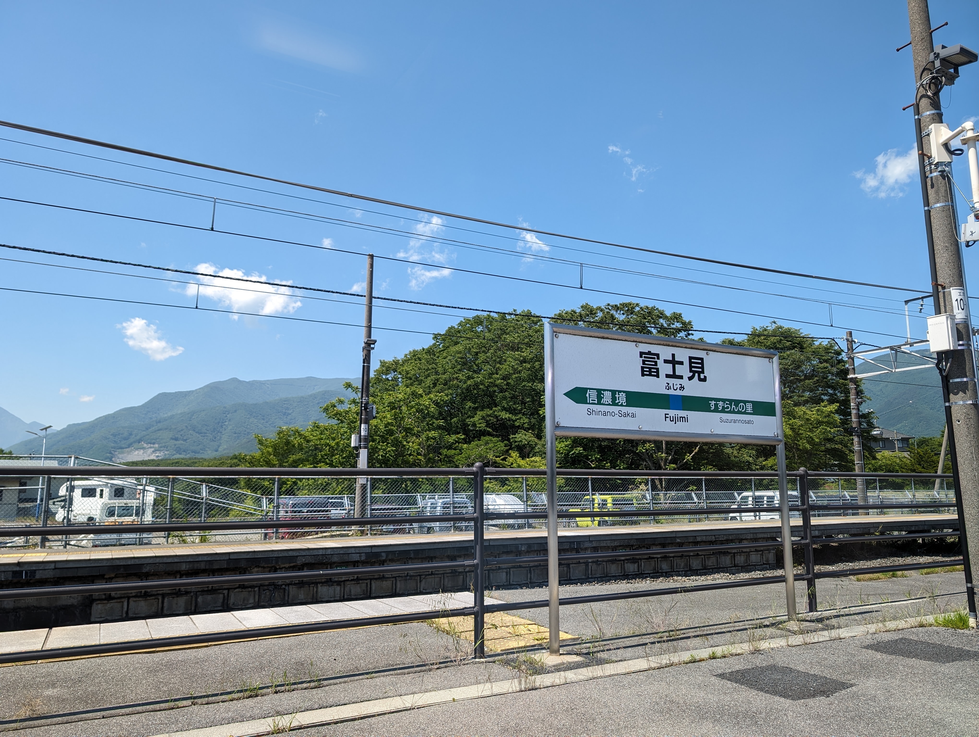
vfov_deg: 56.9
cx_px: 490
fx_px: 680
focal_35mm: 24
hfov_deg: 71.5
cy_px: 368
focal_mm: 6.9
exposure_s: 1/529
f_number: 1.68
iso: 21
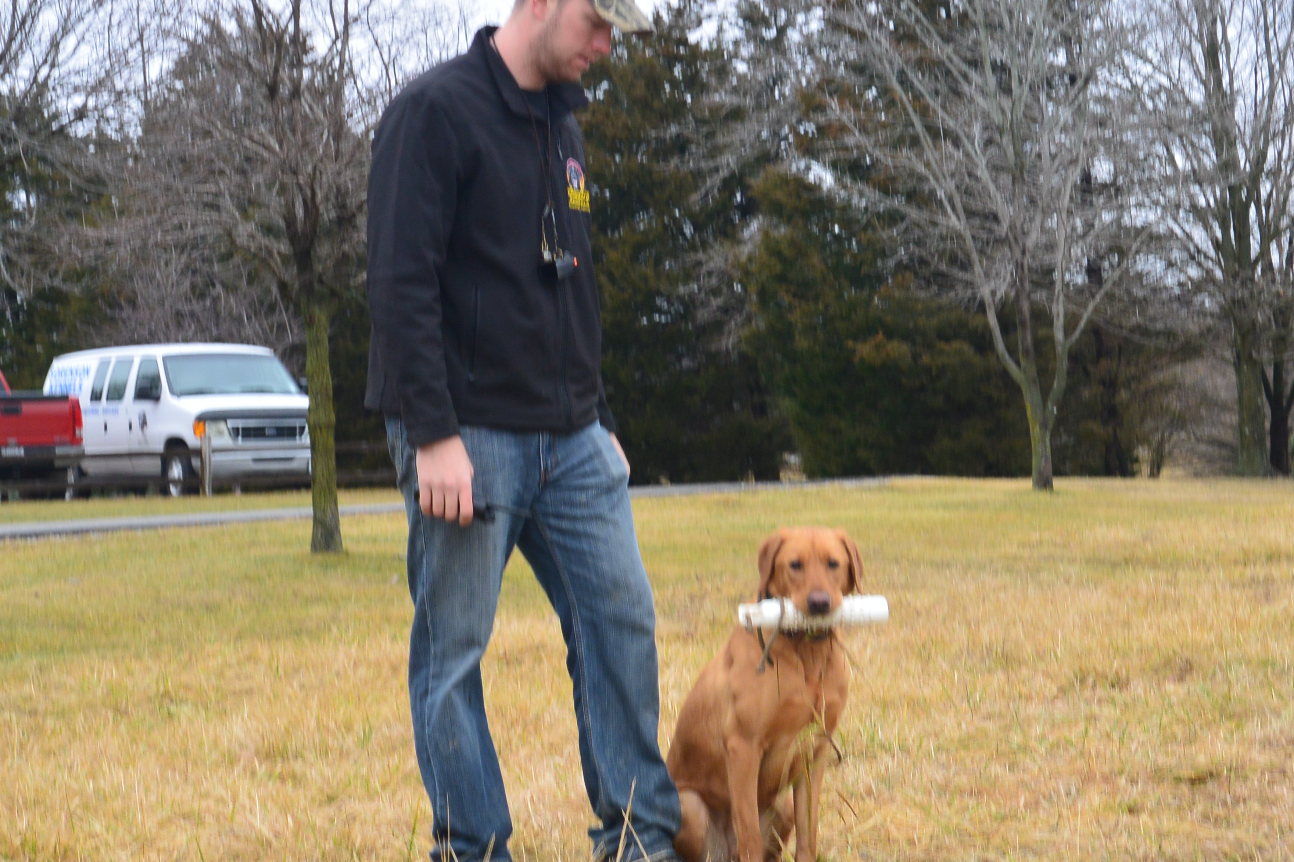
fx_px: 3810
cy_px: 480
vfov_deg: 12.9
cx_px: 690
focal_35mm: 106
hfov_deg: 19.3
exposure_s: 1/60
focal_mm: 30
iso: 160
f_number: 5.6
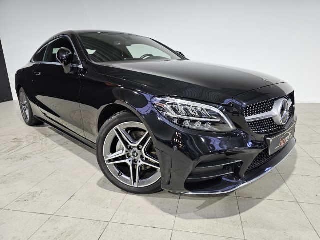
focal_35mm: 23
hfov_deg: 73.9
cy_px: 120
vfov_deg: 58.9
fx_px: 213
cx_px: 160
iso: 160
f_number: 1.7
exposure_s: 1/100
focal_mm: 6.3
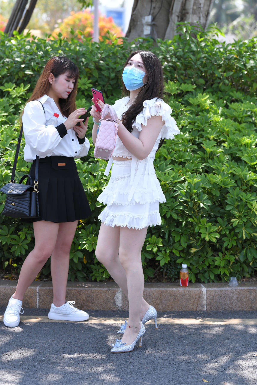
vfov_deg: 20.0
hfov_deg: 13.4
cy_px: 192
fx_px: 1092
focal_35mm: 102
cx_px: 128
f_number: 5
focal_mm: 102
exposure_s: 1/640
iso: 400
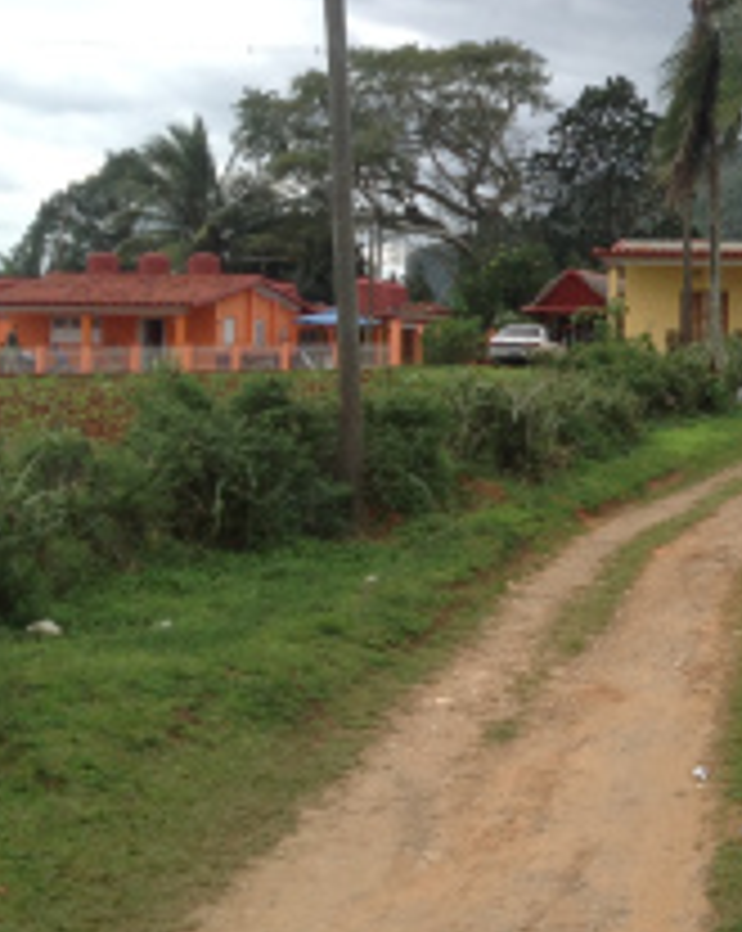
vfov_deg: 23.2
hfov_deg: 17.2
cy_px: 295
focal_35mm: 82
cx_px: 1055
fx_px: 2256
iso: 50
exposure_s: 1/465
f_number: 2.4
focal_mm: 4.28
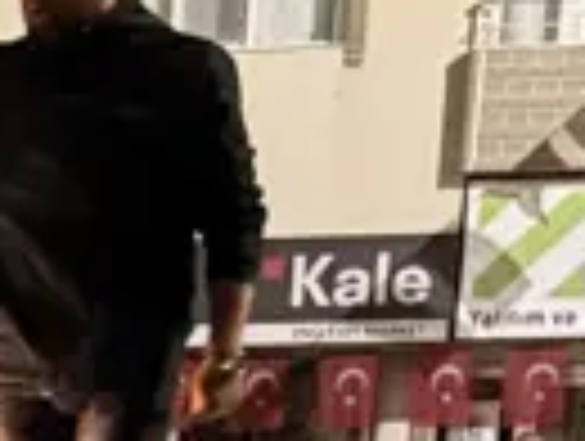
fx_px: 2743
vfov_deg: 8.4
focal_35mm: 162
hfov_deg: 9.8
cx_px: -1076
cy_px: 1066
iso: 800
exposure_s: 1/25
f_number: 1.78
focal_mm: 6.76
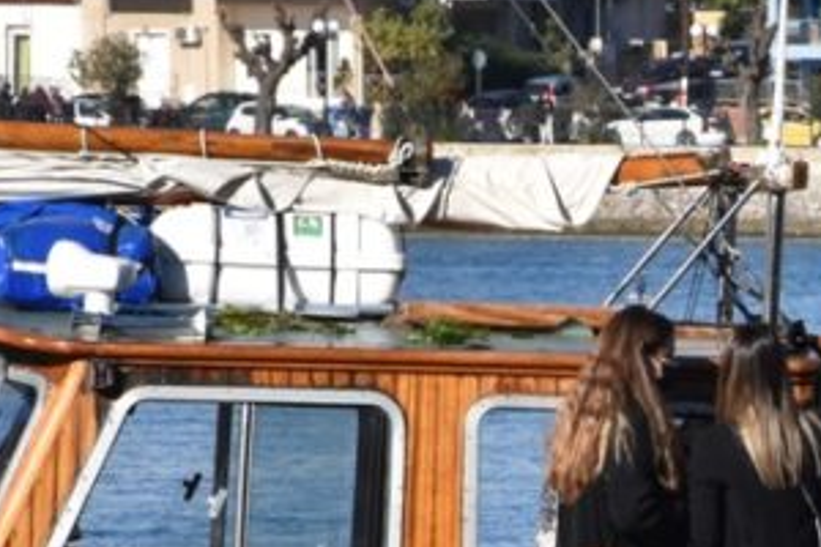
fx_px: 12262
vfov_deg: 2.6
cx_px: 1169
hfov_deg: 3.8
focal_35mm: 538
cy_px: 439
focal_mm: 105
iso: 800
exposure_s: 1/1000
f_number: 16
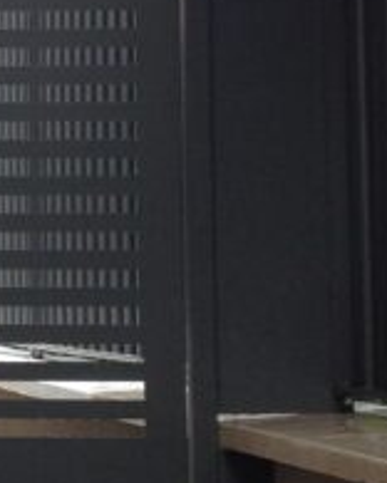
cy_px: 161
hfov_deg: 8.2
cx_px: -389
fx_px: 2563
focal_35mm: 179
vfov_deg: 10.8
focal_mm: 4.28
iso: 50
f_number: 2.4
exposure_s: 1/123
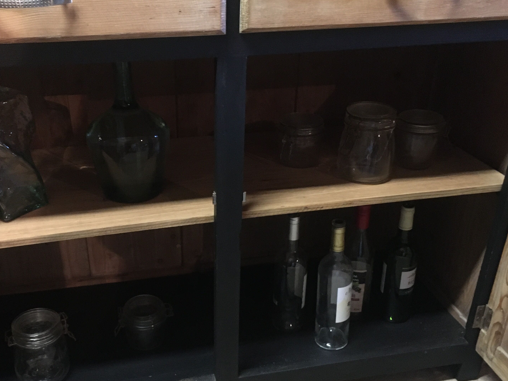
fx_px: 602
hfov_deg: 45.7
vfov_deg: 35.1
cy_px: 215
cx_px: 224
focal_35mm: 41
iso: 500
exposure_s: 1/17
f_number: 2.2
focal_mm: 4.15
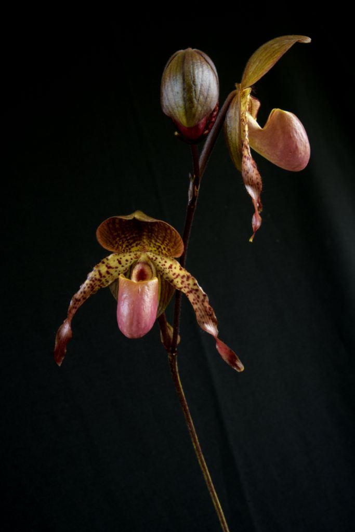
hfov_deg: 26.0
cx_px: 178
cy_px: 266
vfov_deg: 38.2
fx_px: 769
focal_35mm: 52
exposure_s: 1/2.5
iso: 200
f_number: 22
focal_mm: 52
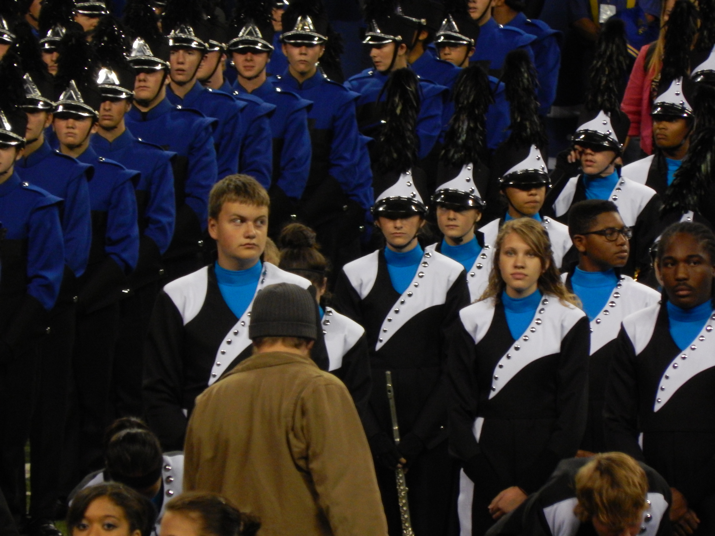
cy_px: 268
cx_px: 358
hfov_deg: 2.9
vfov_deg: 2.2
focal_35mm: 675
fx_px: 13942
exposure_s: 1/125
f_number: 5.8
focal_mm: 120
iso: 800
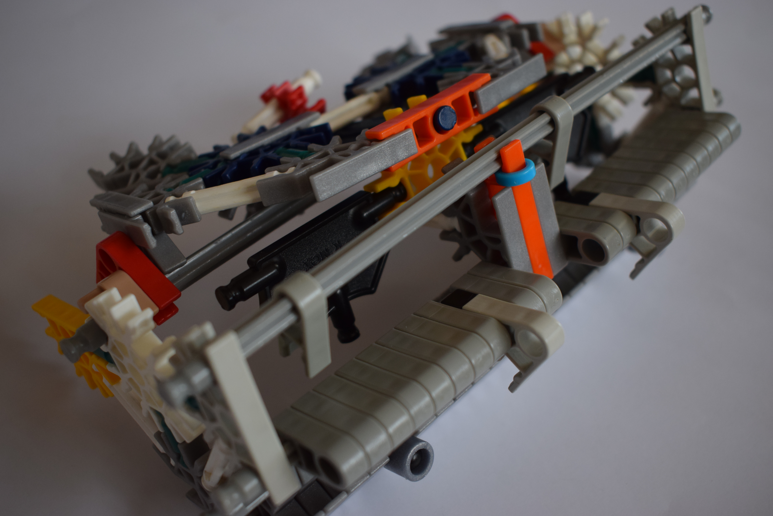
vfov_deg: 31.9
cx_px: 386
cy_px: 258
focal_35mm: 42
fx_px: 902
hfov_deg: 46.4
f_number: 4.2
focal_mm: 28
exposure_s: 1/60
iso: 640
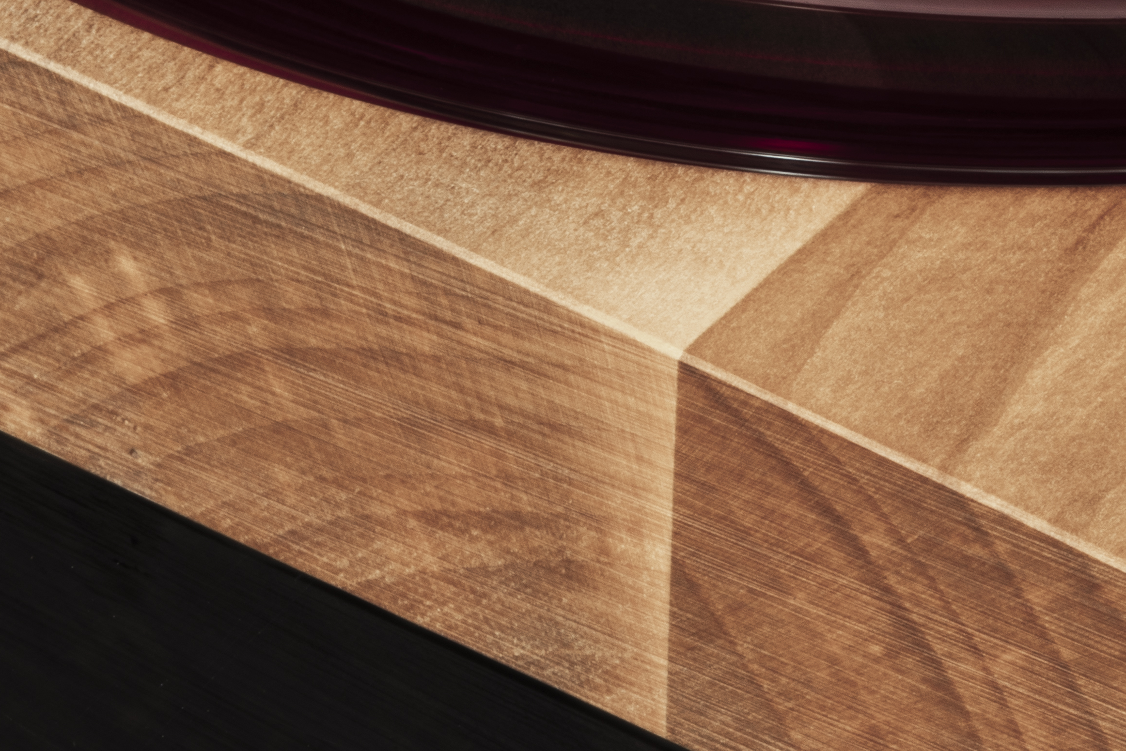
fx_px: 20868
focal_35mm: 667
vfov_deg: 2.1
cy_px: 524
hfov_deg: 3.1
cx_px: 741
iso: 64
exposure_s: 1/60
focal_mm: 200
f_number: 32
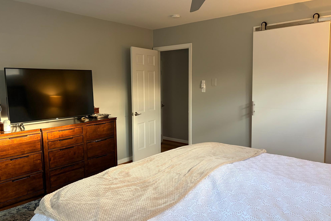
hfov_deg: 65.5
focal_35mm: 28
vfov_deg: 46.4
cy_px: 107
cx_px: 160
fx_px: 257
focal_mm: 5.96
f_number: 1.6
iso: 250
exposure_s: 1/60
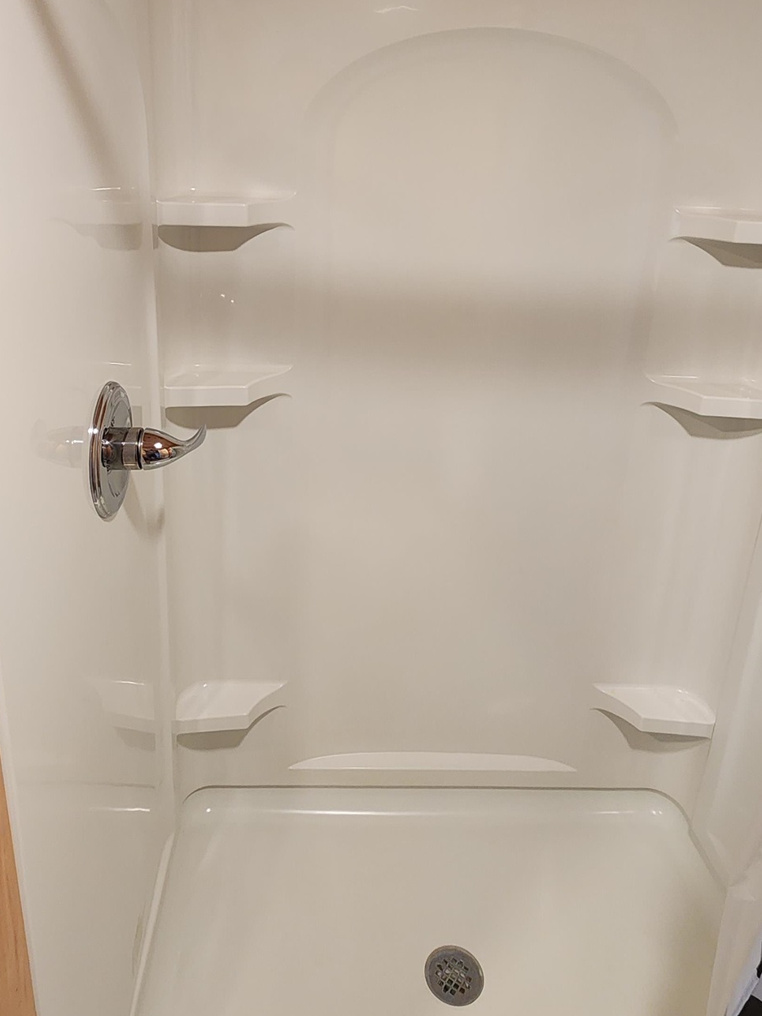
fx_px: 704
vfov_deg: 70.7
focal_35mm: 24
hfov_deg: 56.8
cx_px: 355
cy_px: 398
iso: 320
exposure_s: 1/60
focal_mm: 2.2
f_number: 2.2
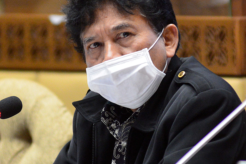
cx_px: 143
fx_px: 2017
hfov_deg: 7.0
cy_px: 71
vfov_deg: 4.7
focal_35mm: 295
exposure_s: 1/125
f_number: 3.2
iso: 2500
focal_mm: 200
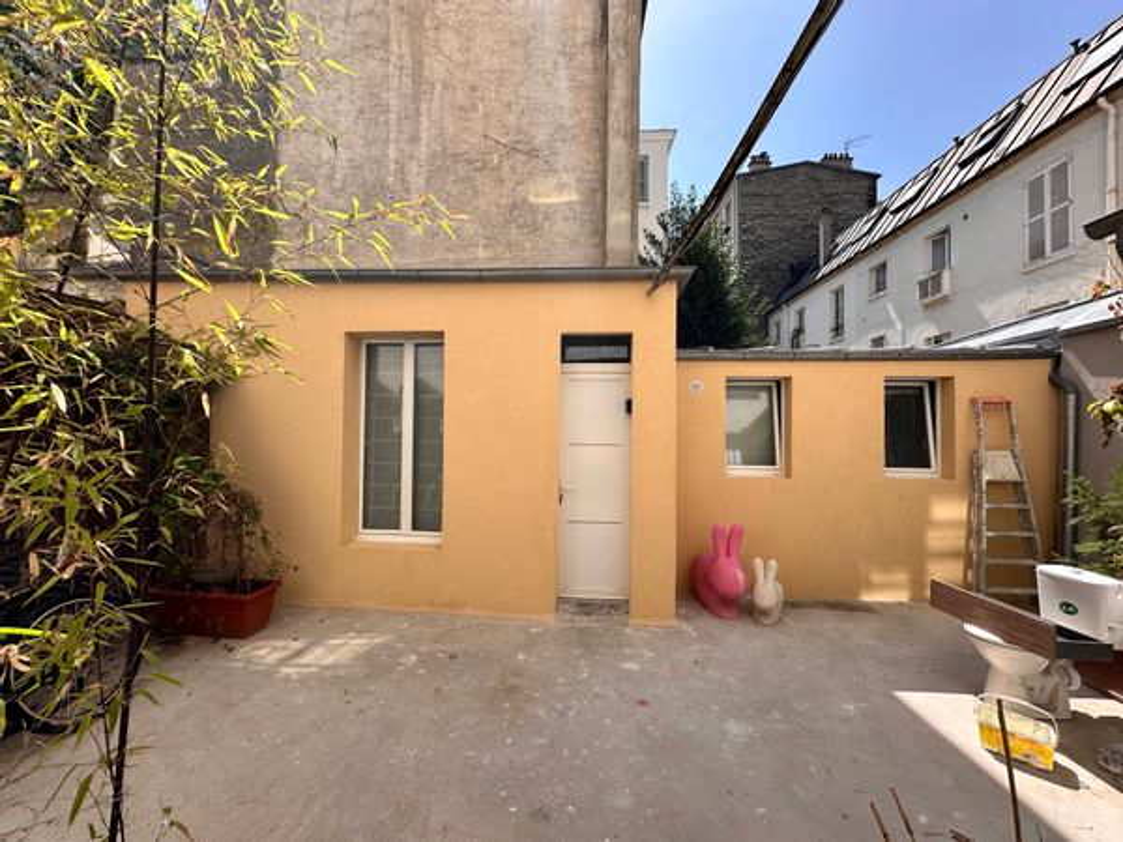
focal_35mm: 14
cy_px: 421
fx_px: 454
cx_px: 562
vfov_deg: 85.7
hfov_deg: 102.1
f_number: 2.2
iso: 50
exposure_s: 1/1350
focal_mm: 2.22
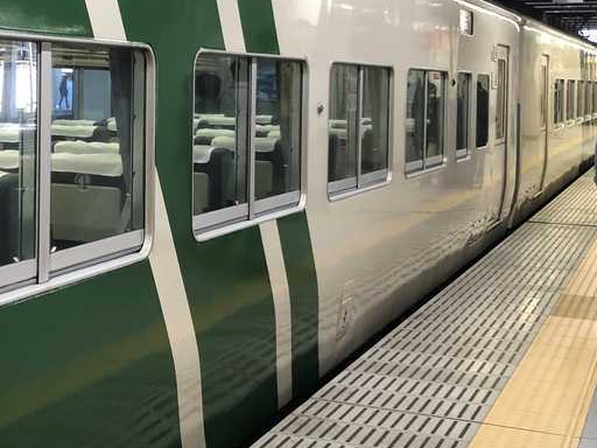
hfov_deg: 27.9
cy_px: 139
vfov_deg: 21.5
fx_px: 1173
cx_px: 112
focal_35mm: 68
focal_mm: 3.99
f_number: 1.8
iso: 40
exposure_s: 1/25
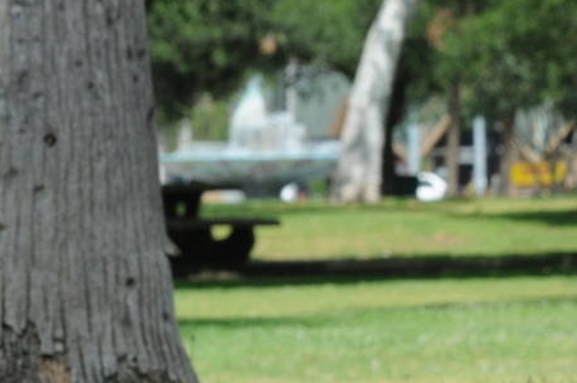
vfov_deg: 3.0
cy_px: 430
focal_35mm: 459
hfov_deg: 4.5
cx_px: 160
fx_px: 7348
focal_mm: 135
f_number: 16
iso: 400
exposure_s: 1/125
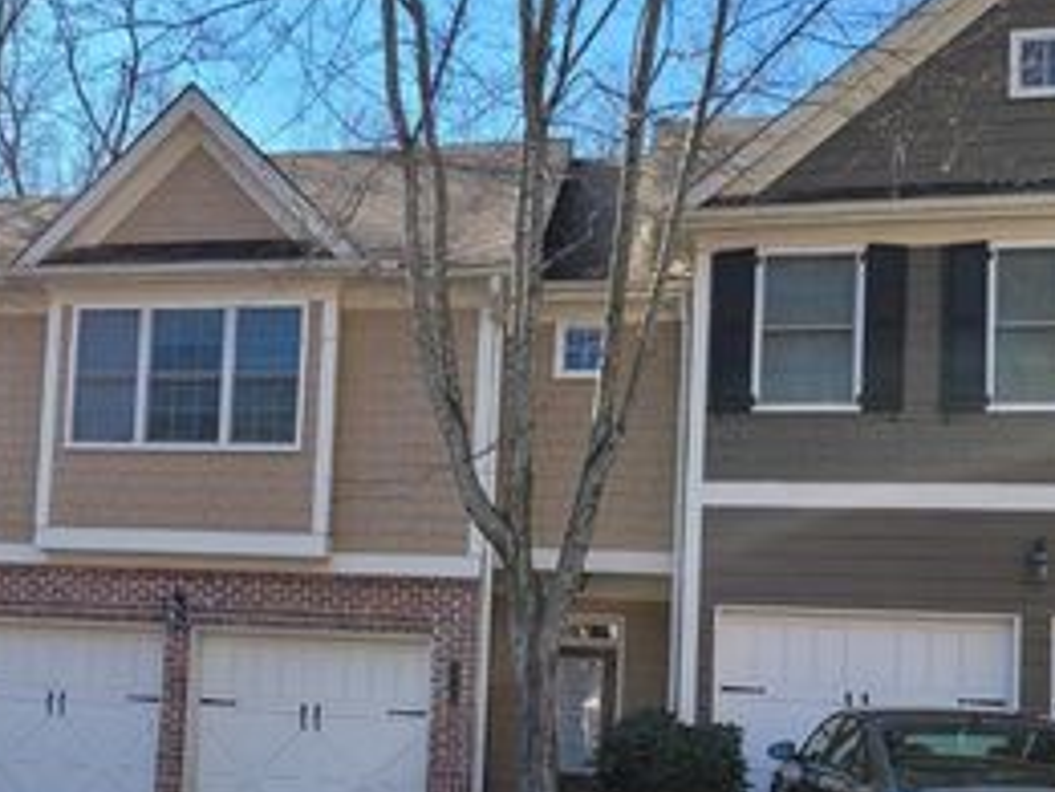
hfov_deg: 37.1
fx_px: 1524
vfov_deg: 28.6
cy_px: 615
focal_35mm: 50
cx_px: 243
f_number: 1.8
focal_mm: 5
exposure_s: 1/1038
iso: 40
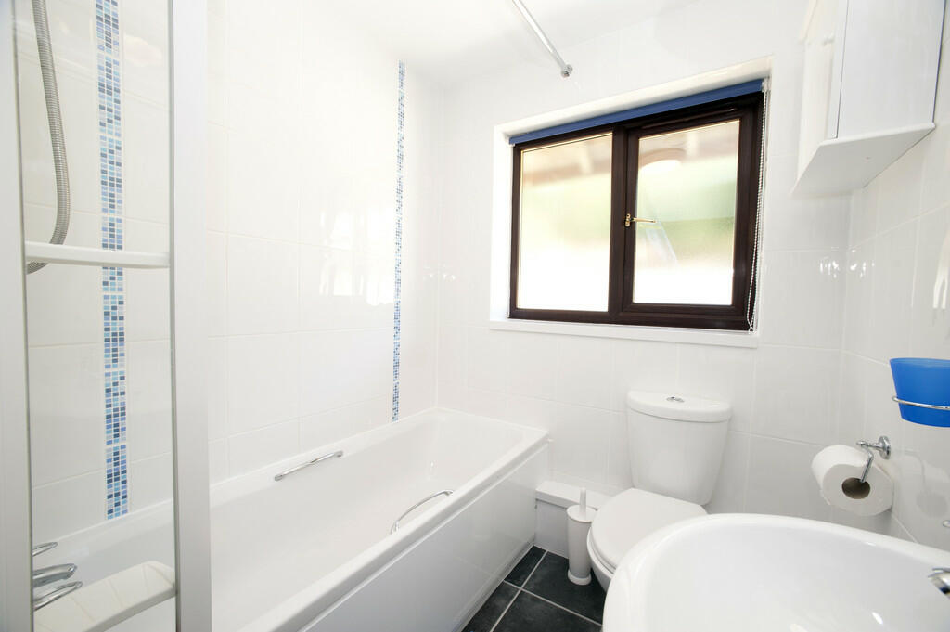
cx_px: 475
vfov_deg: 81.1
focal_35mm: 14
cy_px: 316
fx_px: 369
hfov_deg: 104.3
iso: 200
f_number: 8
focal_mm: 14
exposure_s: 1/25
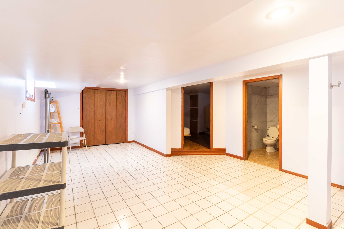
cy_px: 114
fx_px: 162
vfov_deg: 70.4
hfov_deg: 93.3
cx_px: 172
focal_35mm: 17
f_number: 8
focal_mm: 17
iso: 160
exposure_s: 1/10
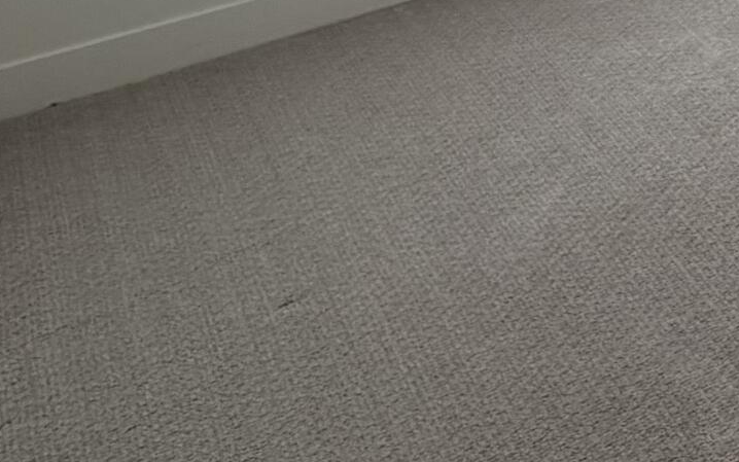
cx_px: 1347
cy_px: -282
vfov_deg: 18.1
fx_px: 1249
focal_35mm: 62
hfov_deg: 21.2
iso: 50
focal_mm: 2.22
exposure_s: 1/381
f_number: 2.2
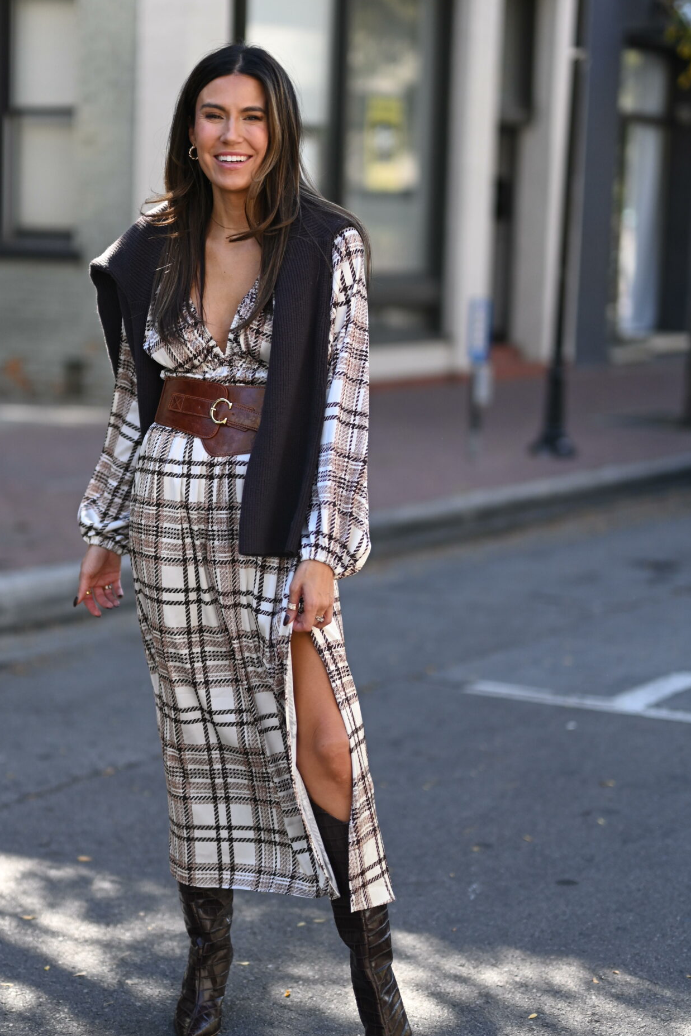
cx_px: 240
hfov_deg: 19.7
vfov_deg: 29.2
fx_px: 1986
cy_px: 493
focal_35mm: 69
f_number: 1.2
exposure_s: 1/3200
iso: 200
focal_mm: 50
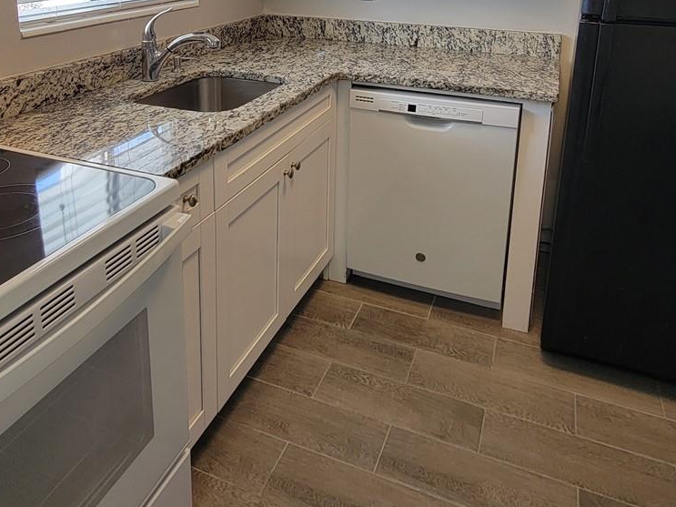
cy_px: 86
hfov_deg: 63.2
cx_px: 296
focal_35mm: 28
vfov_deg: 46.5
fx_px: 547
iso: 64
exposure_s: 1/60
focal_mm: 2.2
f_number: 2.2
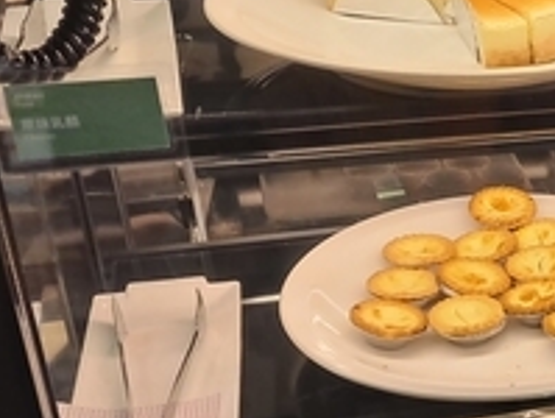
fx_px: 1237
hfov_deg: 21.3
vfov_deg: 19.1
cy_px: 307
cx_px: 834
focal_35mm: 77
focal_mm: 5.23
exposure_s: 1/60
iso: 100
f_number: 1.8
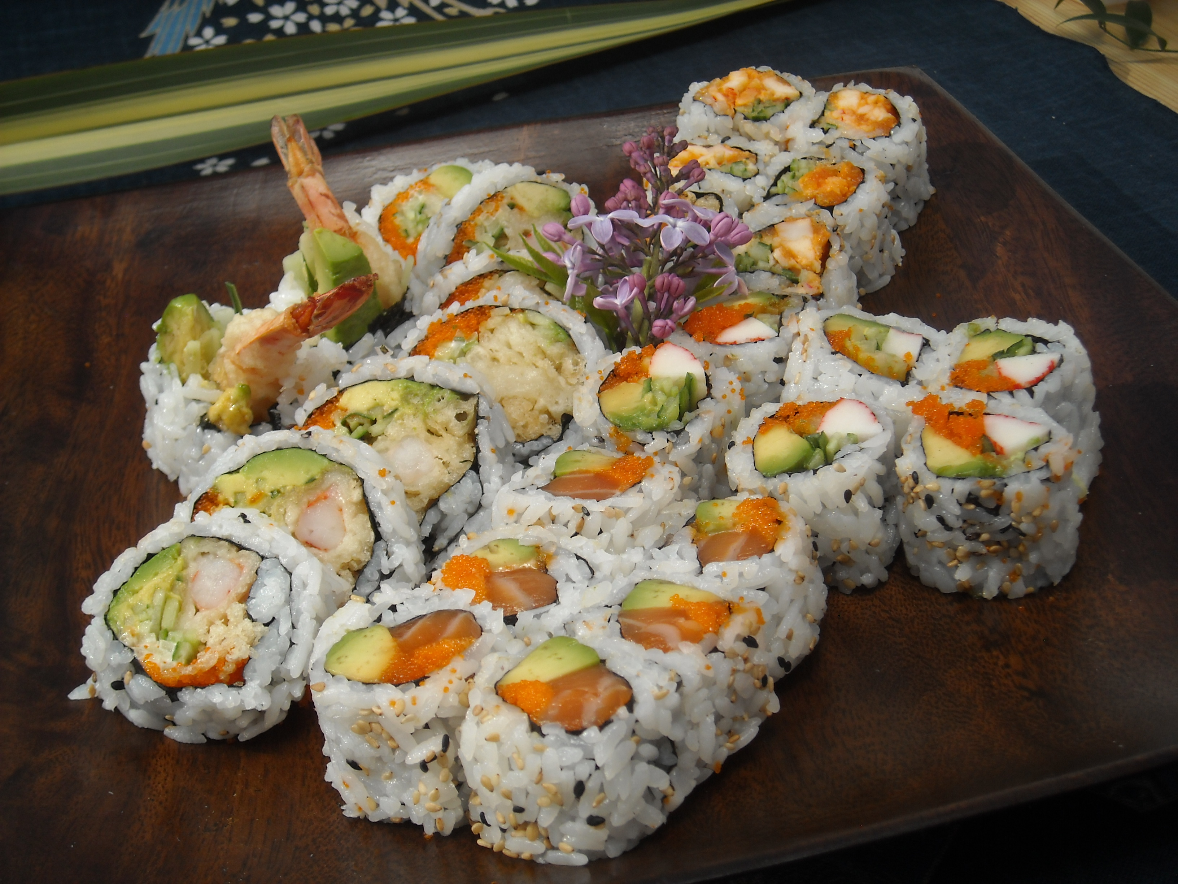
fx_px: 1838
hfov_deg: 35.5
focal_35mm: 54
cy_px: 442
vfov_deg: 27.0
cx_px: 589
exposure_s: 1/284
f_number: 6.6
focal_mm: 8.85
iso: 64
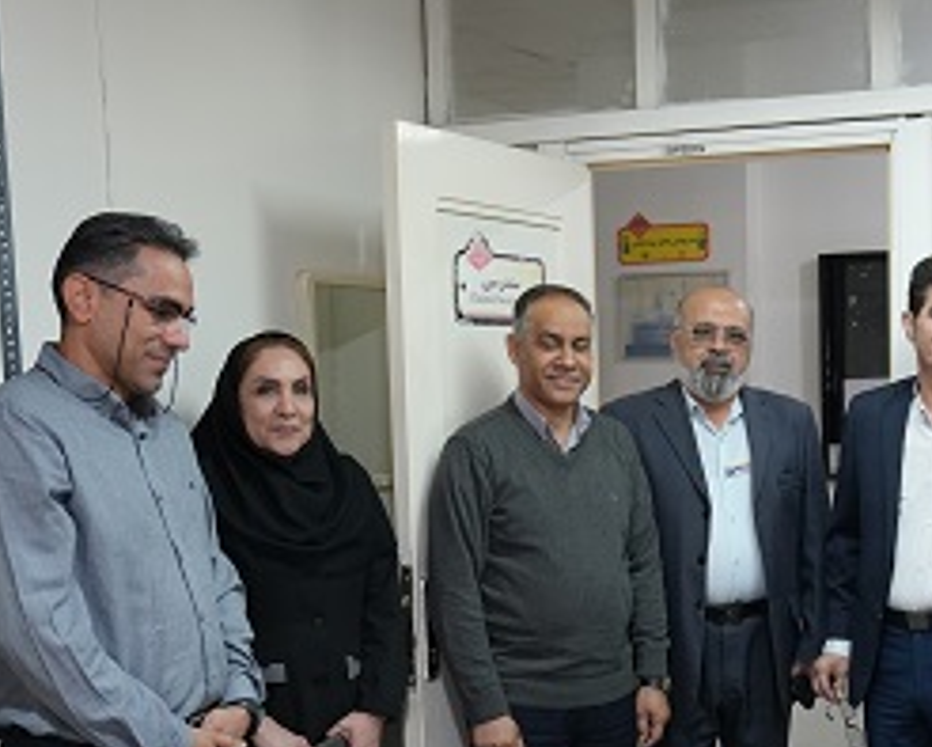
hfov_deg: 31.6
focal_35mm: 58
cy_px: 592
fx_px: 1600
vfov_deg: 25.8
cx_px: 743
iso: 2000
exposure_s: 1/160
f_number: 4
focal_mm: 30
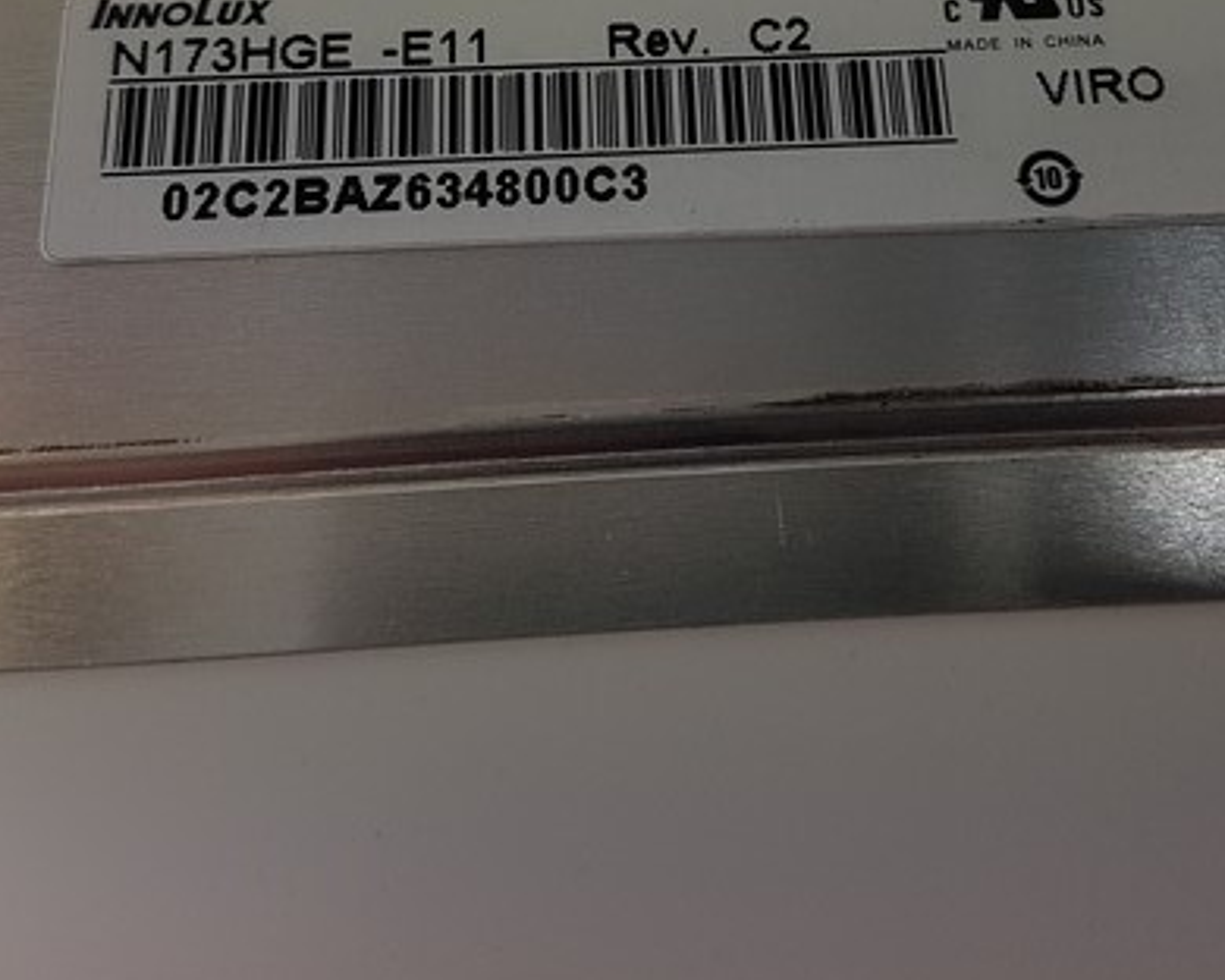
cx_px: 729
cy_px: 75
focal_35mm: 52
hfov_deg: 35.9
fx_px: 1885
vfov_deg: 27.9
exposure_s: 1/141
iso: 40
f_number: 1.7
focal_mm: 4.2
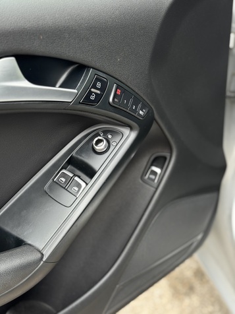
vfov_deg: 39.7
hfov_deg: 30.3
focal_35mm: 48
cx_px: 118
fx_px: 434
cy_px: 157
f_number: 1.78
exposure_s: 1/207
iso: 64
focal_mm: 6.76
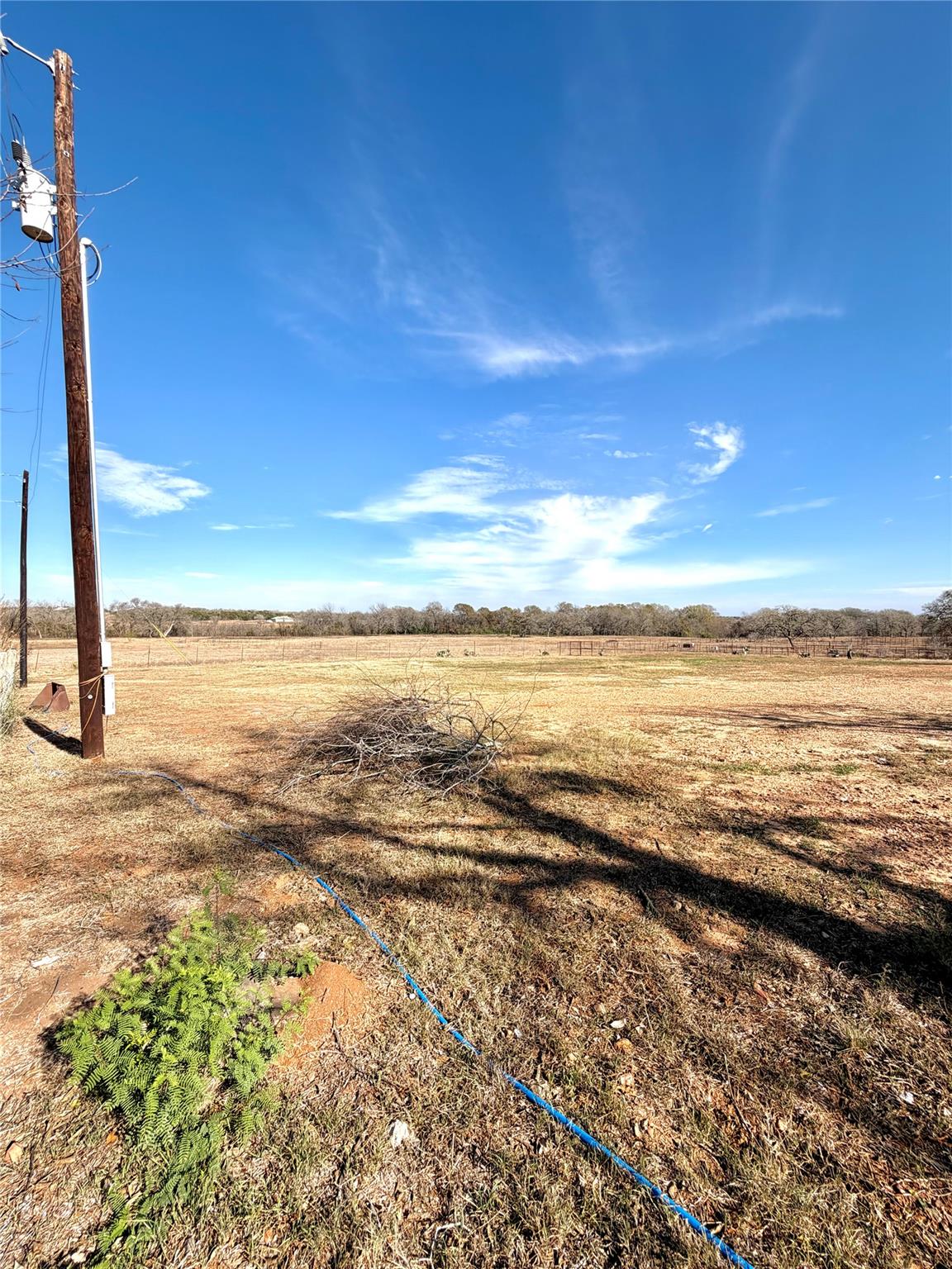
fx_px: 513
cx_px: 476
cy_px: 634
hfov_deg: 85.7
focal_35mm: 14
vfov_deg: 102.1
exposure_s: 1/770
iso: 25
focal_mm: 2.22
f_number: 2.2
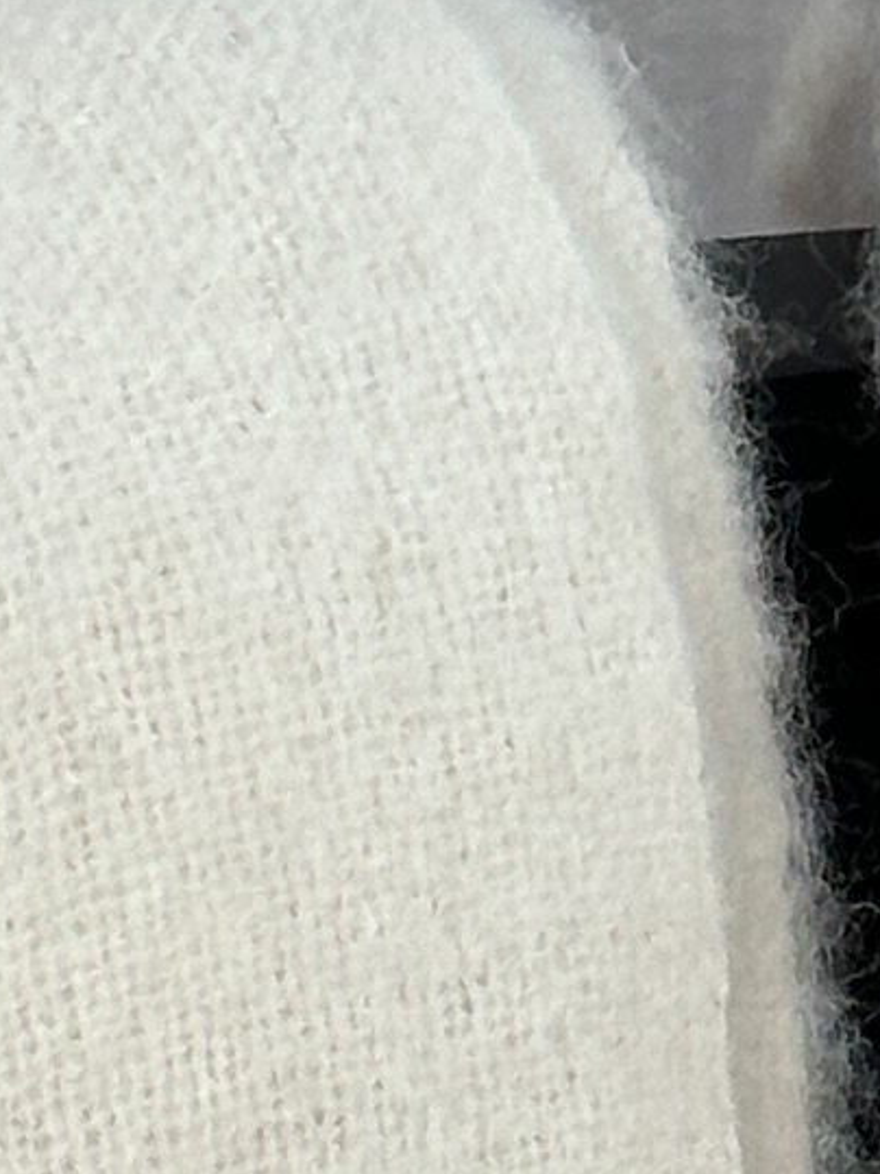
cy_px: 2274
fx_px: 12173
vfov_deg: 5.4
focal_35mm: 359
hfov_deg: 4.1
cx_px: 723
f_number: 1.8
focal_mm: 6.86
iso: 50
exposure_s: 1/125
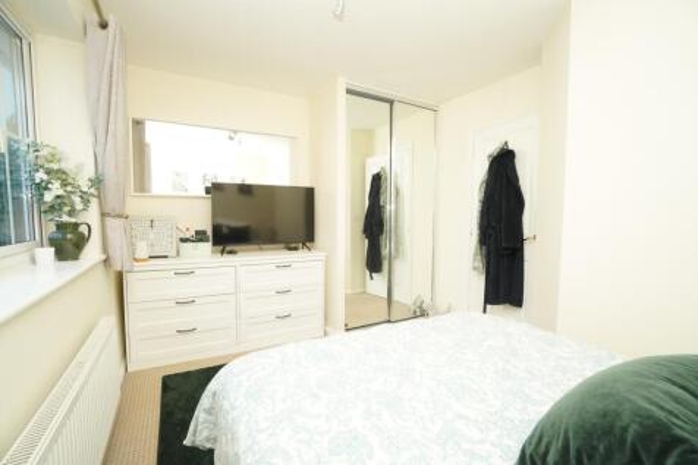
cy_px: 232
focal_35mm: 15
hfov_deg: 100.4
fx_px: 291
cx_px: 349
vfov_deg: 77.3
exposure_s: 1/60
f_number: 4
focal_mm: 10
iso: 4000
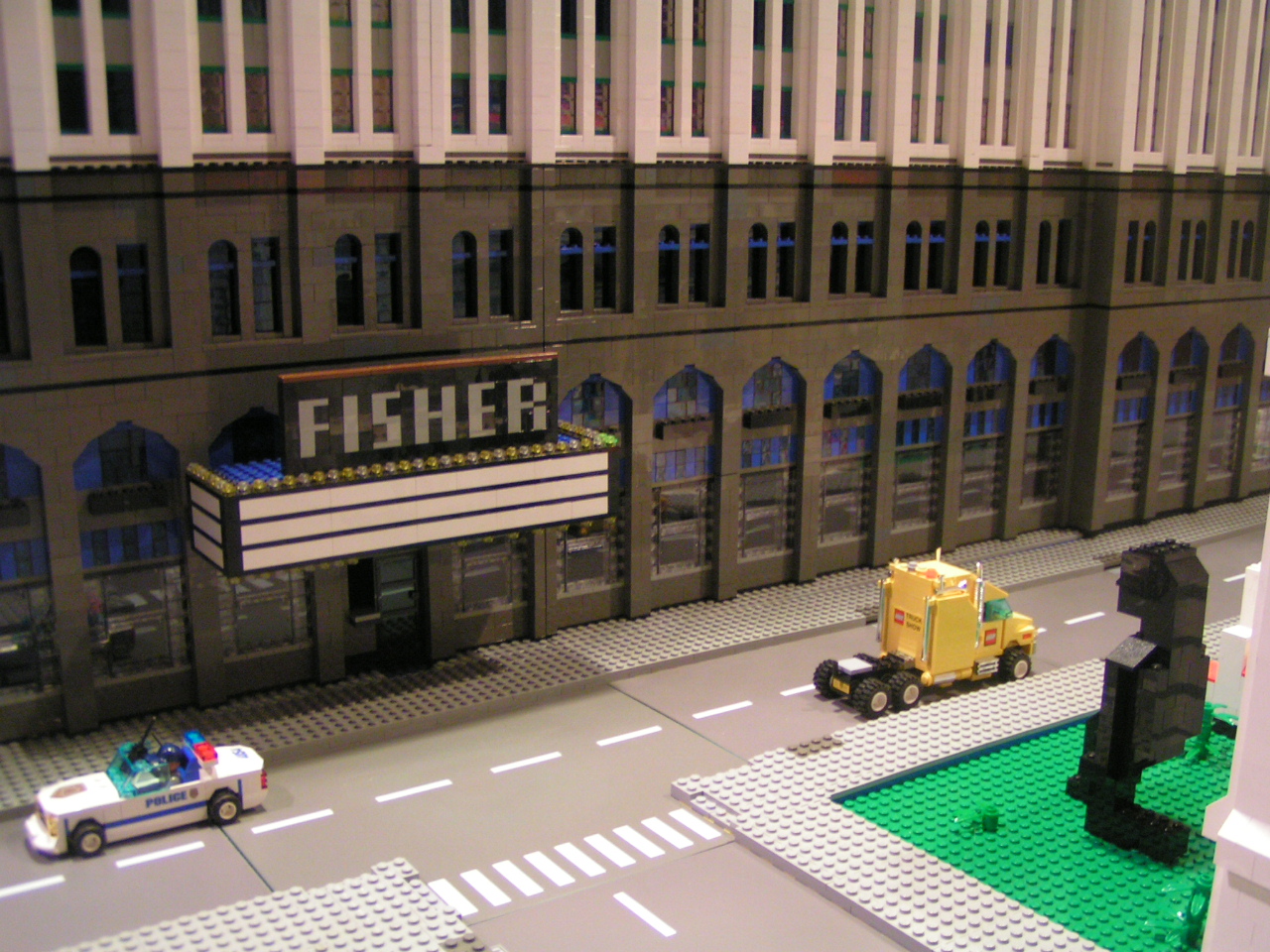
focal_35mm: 38
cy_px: 476
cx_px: 635
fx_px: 1394
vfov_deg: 37.7
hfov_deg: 49.0
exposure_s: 1/4
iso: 200
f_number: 2.8
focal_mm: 5.8
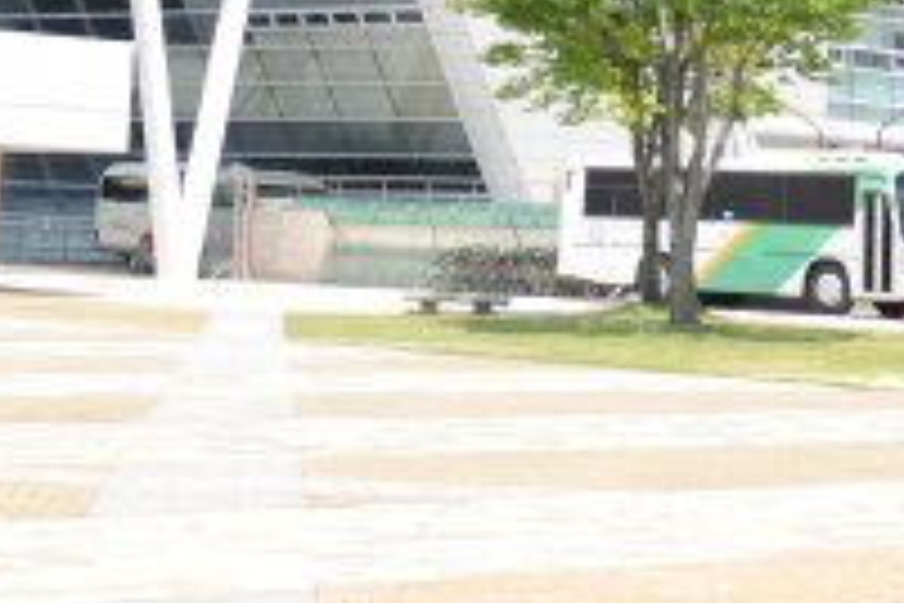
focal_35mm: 135
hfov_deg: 15.2
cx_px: 517
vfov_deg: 9.6
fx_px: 3390
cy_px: -558
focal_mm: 34
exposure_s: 1/8000
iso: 1000
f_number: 3.5
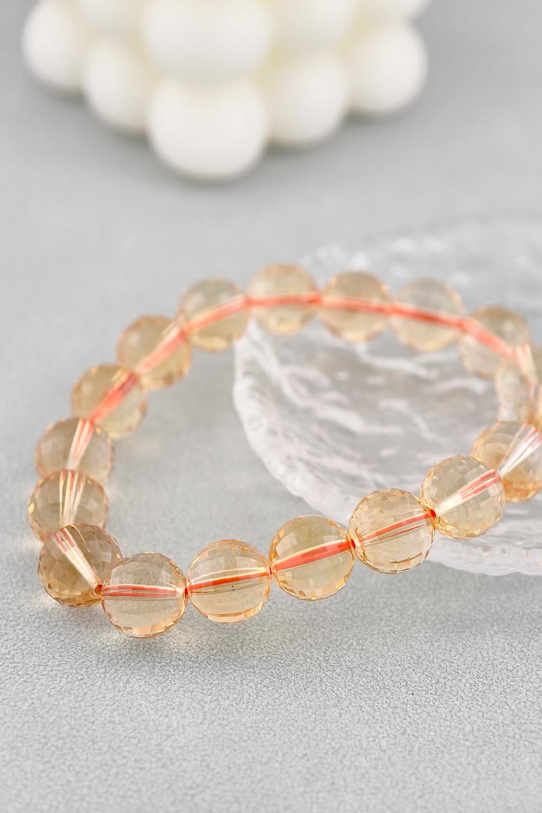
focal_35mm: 89
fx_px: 2009
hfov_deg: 15.4
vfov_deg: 22.9
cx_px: 281
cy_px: 406
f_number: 2.67
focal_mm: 22.48
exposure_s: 1/160
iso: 125
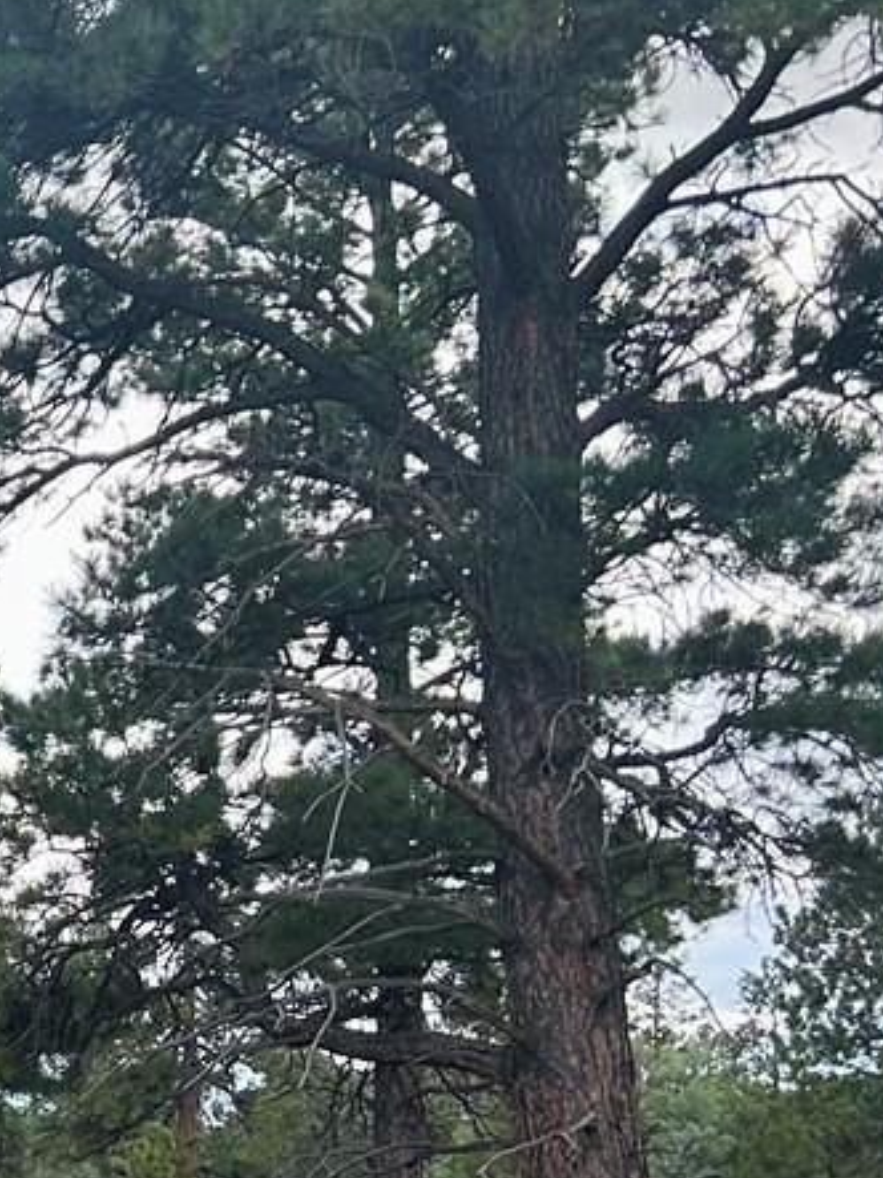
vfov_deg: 20.2
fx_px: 3199
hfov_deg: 13.9
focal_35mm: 94
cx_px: -739
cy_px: 1199
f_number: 1.5
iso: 50
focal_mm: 5.7
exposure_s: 1/909
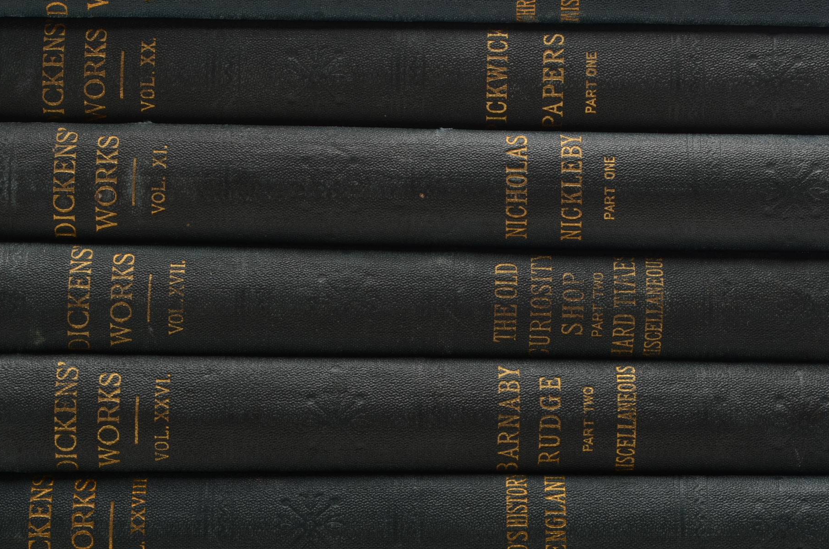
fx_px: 2590
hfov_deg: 18.2
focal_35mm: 113
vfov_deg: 12.1
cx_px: 452
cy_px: 184
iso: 100
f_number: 20
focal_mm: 55
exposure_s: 1/200
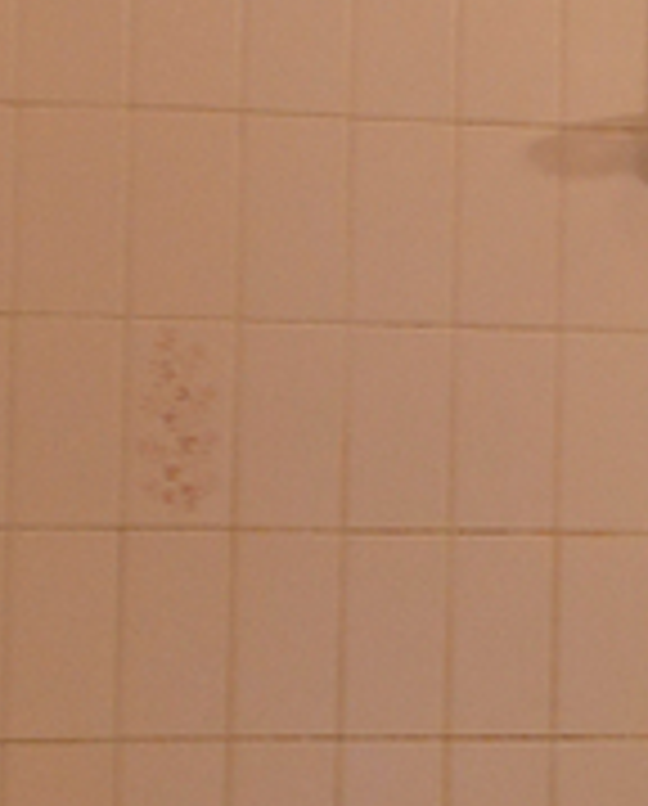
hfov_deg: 12.4
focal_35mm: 113
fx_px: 2700
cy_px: 455
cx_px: 1215
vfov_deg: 17.0
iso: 200
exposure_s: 1/30
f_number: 1.8
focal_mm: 8.8
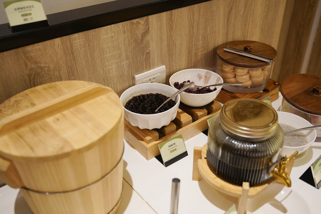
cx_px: 160
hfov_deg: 55.8
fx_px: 303
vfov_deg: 38.9
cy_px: 107
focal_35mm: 34
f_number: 2.8
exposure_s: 1/160
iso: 2500
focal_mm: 34
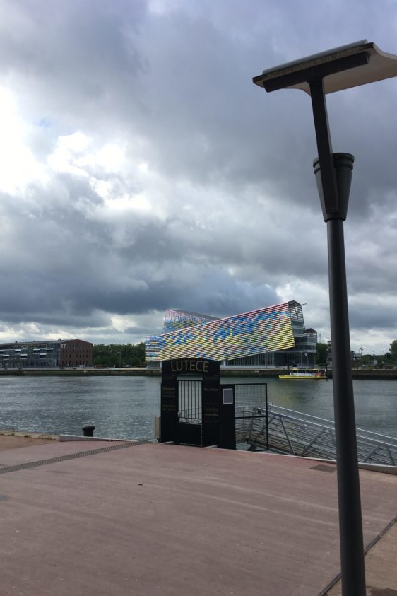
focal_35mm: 31
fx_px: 513
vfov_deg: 60.3
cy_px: 301
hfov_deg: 42.3
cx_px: 199
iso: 25
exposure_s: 1/1183
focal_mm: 4.15
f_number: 2.2
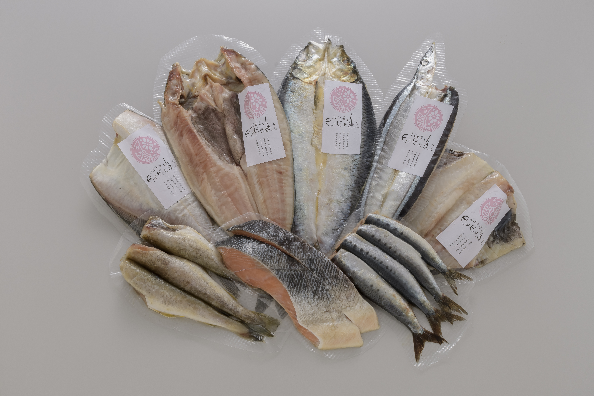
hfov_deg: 43.6
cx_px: 297
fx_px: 742
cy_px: 198
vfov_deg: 29.9
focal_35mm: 45
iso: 80
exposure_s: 1/125
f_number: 16
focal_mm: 30
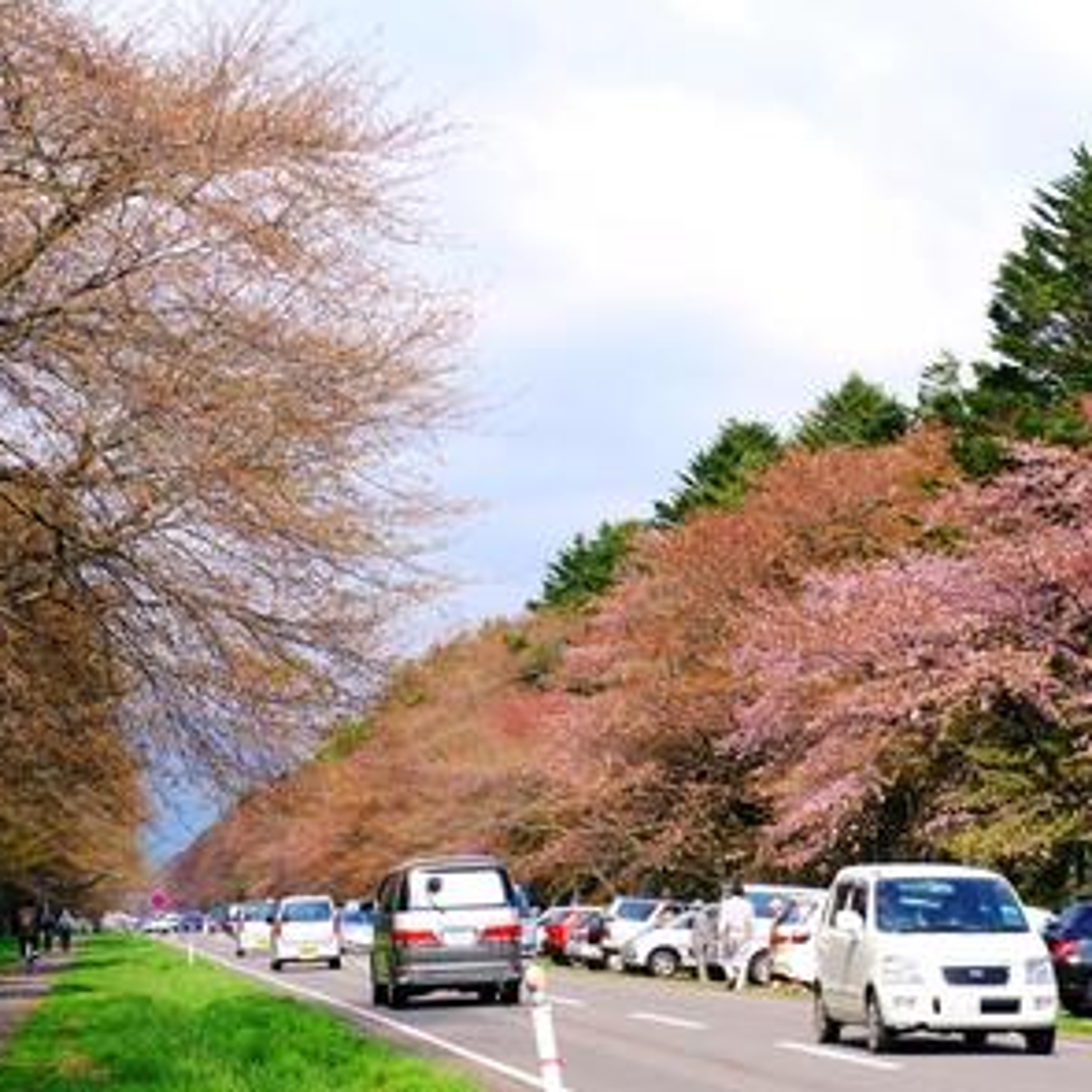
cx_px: 689
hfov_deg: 16.3
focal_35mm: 107
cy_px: 544
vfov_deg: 16.3
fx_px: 3806
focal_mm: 55
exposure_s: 1/160
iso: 200
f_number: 13
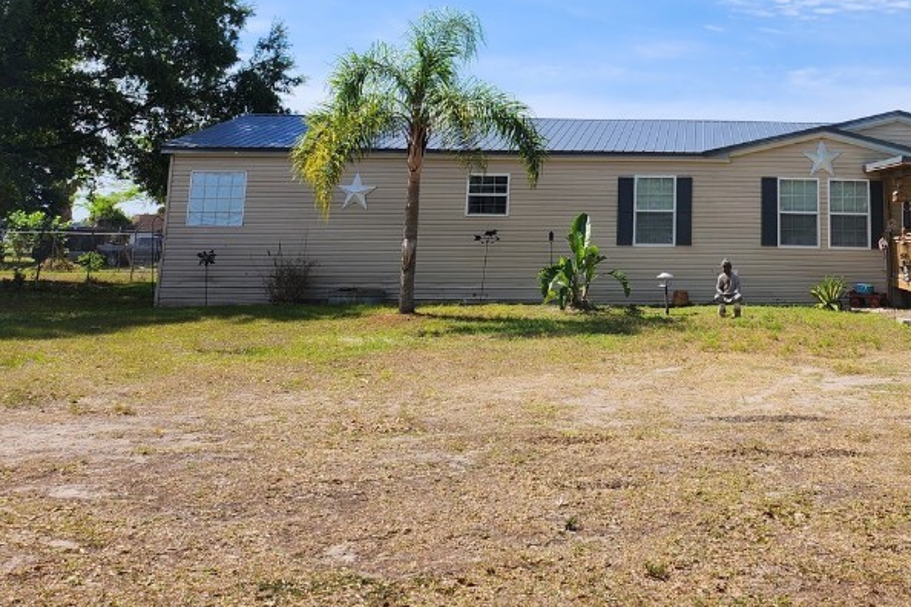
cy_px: 26
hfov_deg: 44.2
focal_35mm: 43
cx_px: 663
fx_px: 1088
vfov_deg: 29.5
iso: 50
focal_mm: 5
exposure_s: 1/3075
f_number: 1.8
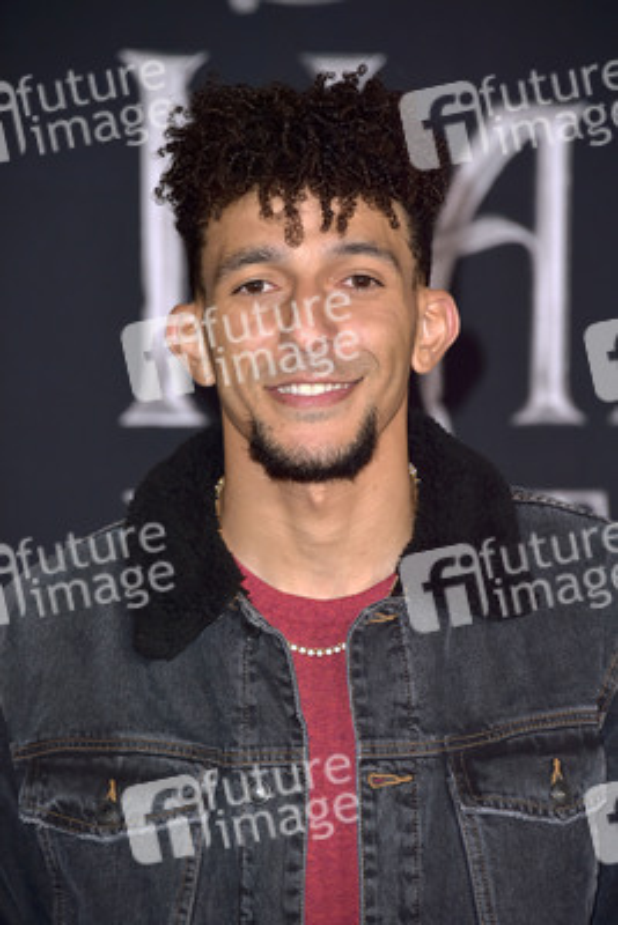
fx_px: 7718
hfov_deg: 4.6
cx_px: 309
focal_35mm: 300
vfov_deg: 6.9
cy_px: 462
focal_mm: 300
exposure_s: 1/250
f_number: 7.1
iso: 500
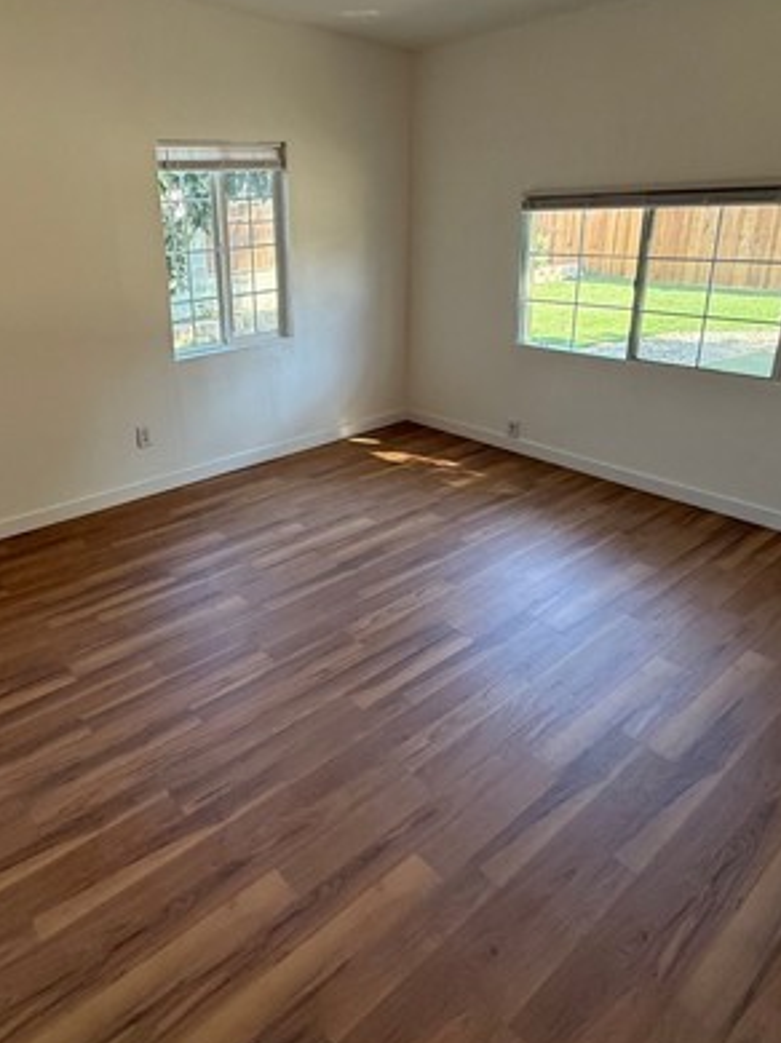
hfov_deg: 57.8
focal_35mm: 23
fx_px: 693
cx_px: 273
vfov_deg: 73.5
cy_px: 439
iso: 200
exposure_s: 1/120
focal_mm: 2.22
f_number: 2.2
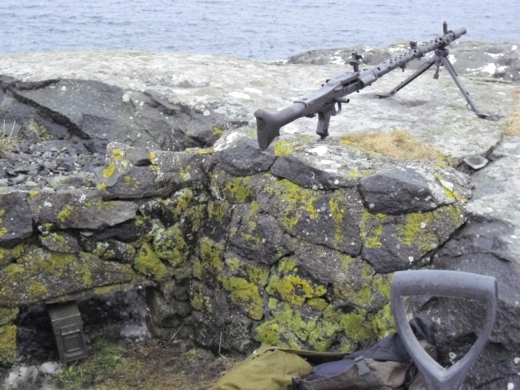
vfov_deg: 22.6
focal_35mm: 65
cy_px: 195
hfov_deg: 29.8
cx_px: 260
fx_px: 976
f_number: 3.8
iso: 800
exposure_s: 1/125
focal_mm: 10.7
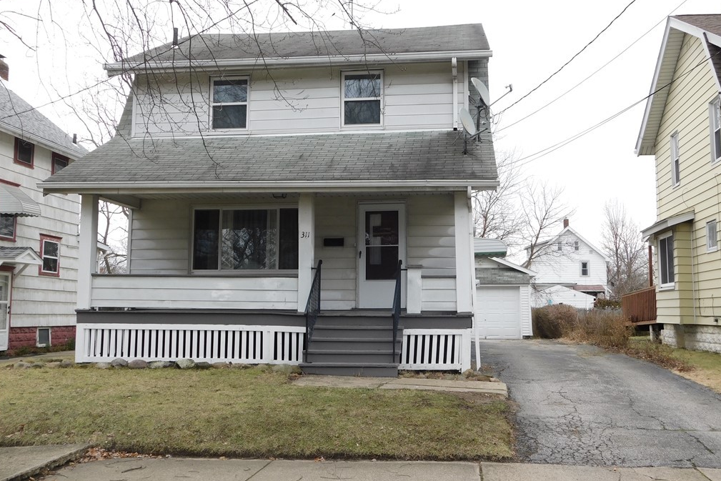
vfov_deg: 35.1
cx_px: 360
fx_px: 761
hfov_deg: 50.7
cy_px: 232
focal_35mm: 38
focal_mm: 6.3
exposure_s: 1/160
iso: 125
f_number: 3.5
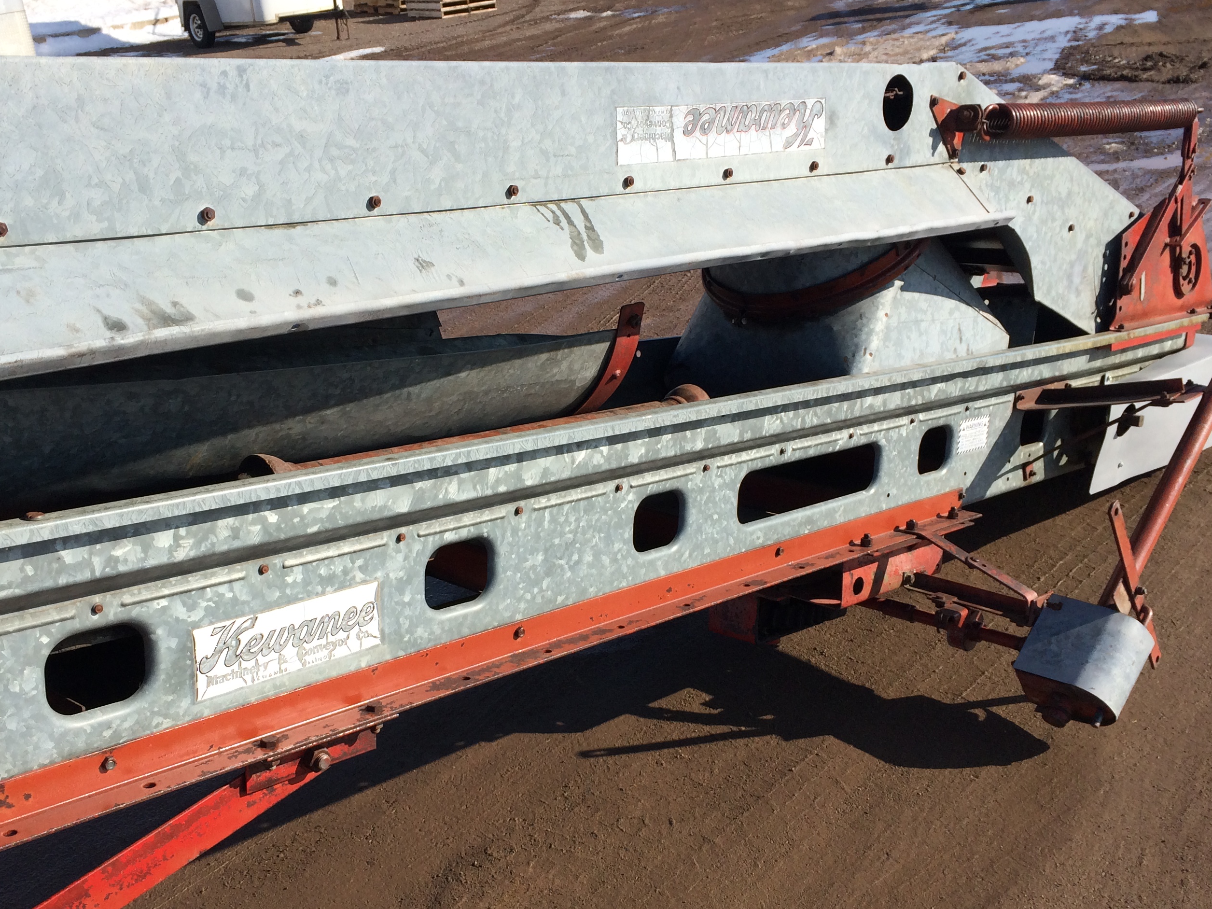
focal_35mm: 39
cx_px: 532
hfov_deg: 47.8
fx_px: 1365
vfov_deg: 36.8
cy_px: 506
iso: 40
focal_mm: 4.12
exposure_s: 1/2053
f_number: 2.2
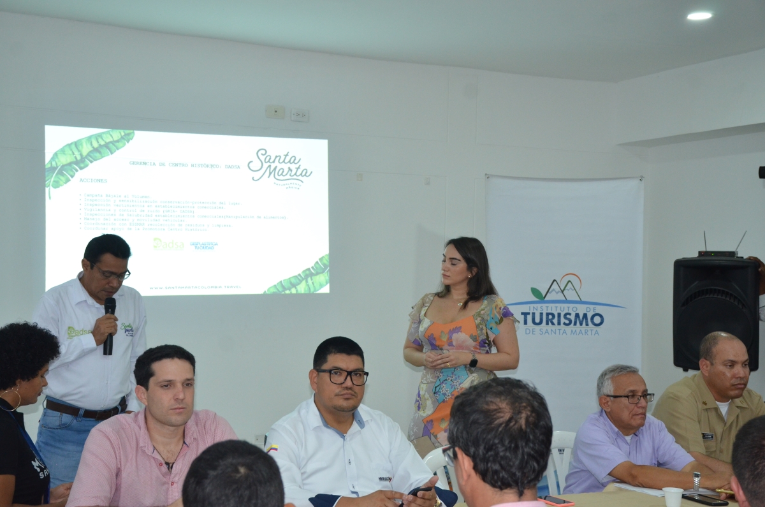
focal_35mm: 57
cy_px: 254
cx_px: 382
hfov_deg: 35.1
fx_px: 1209
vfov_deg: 23.7
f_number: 5.6
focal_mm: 38
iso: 1600
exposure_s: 1/60
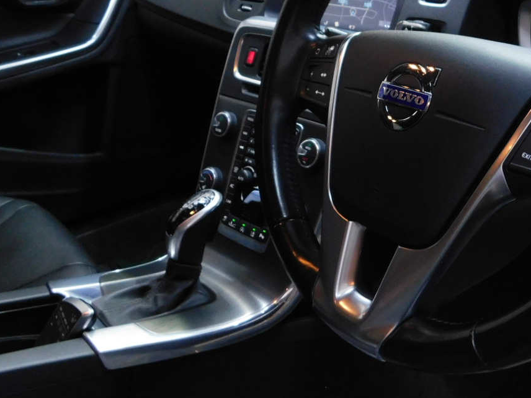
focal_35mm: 43
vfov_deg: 33.4
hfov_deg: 42.8
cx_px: 384
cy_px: 138
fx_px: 660
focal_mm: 4
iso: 400
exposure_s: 1/15
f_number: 3
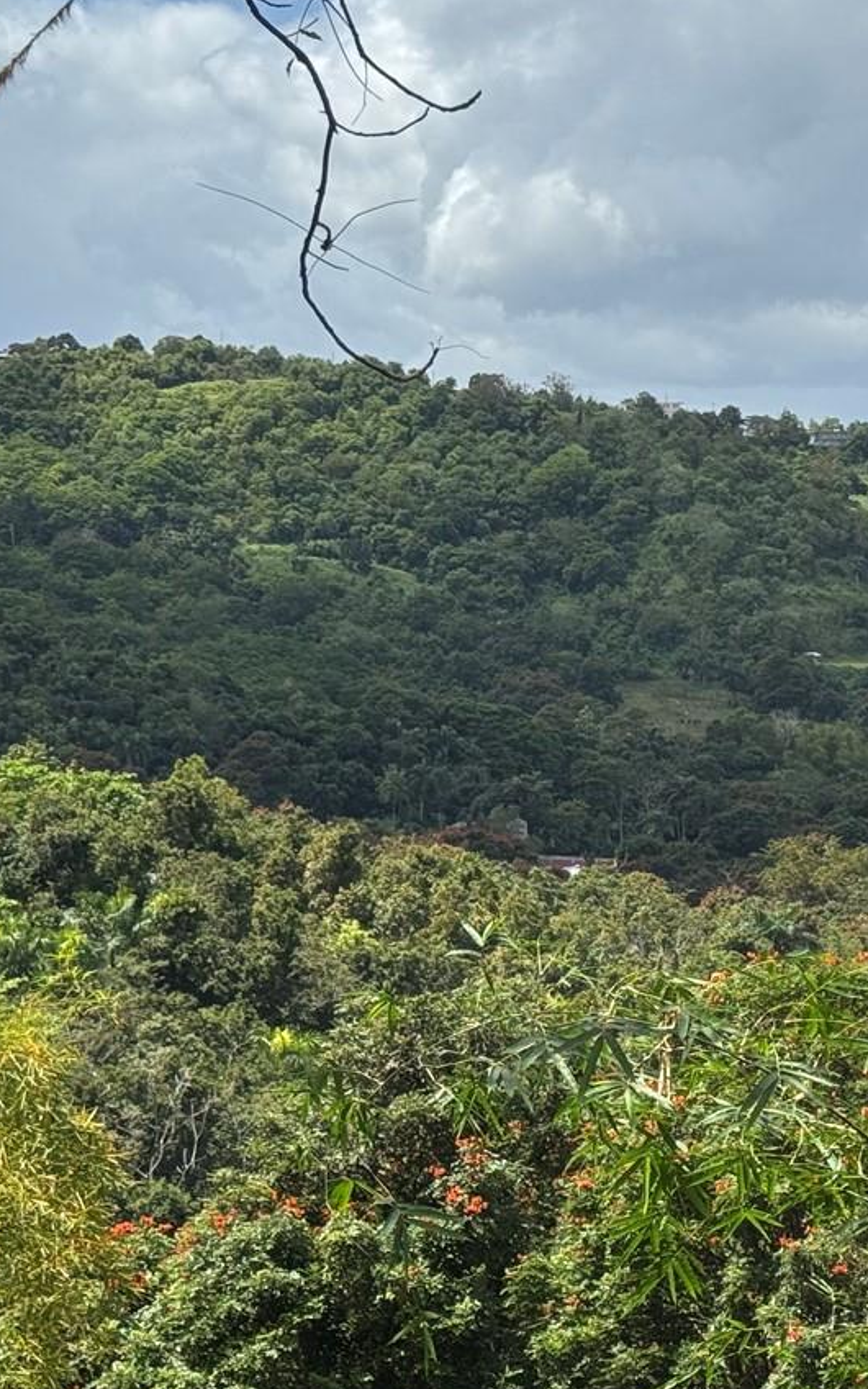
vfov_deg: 21.6
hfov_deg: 13.0
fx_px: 3634
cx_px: 1266
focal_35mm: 96
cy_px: 768
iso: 64
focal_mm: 6.76
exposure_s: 1/4310
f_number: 1.78
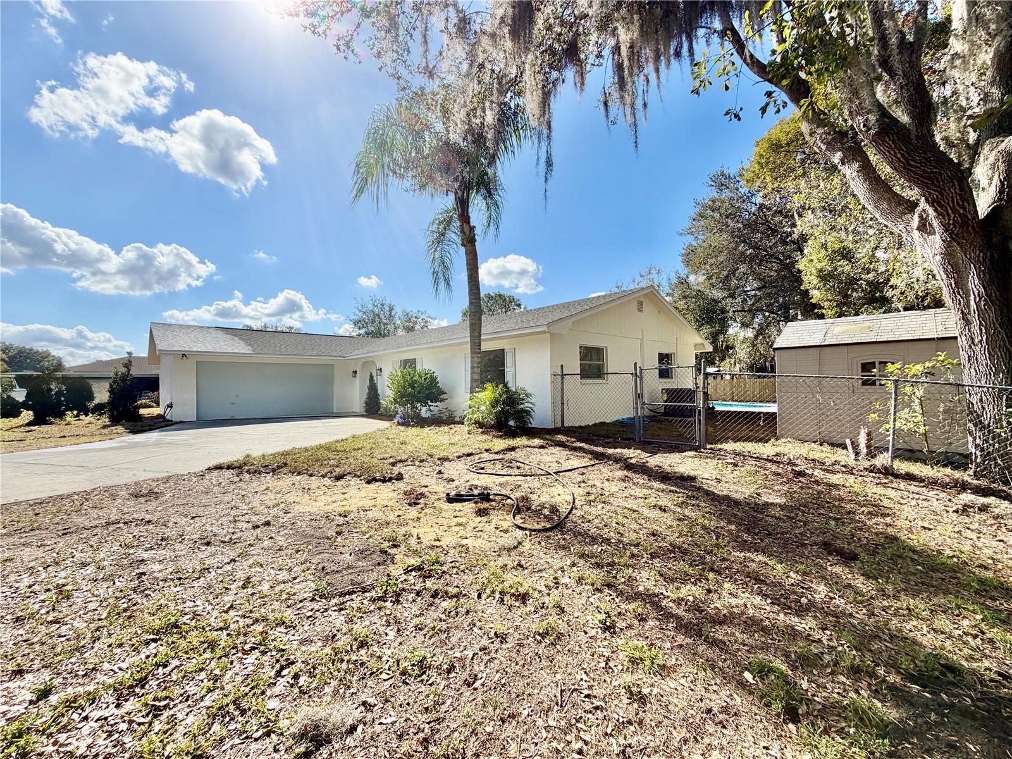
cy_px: 380
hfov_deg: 102.1
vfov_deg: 85.7
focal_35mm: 14
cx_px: 506
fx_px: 409
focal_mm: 2.22
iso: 25
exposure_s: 1/1259
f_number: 2.2
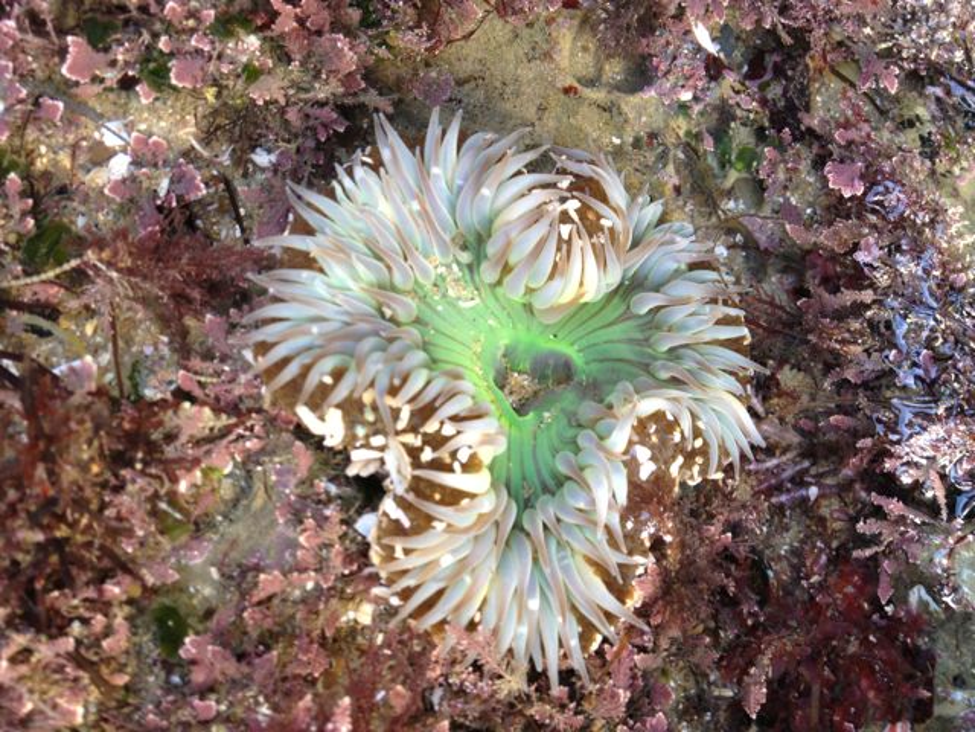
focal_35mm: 35
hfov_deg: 52.6
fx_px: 986
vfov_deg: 40.7
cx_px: 488
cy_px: 366
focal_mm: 4.28
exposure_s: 1/30
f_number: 2.4
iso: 50
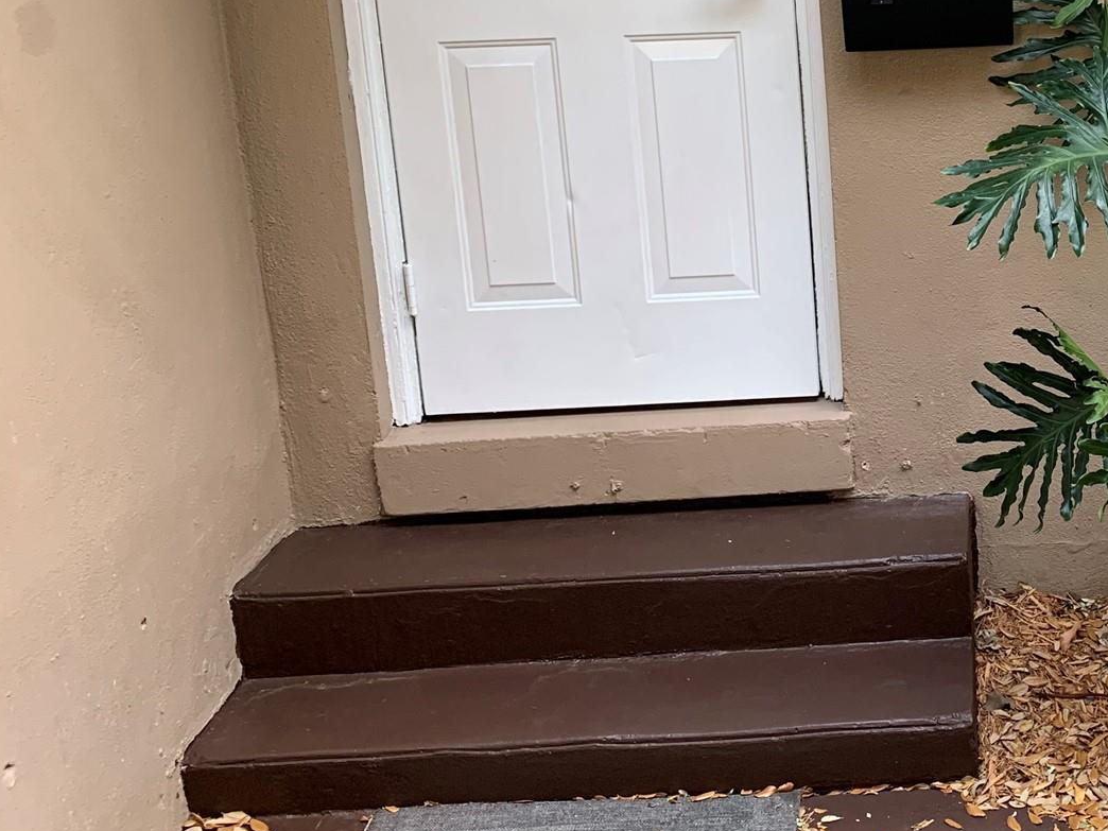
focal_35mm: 51
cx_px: 1025
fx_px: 1632
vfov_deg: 28.1
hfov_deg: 35.0
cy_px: 200
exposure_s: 1/60
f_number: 1.8
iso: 100
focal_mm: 4.25
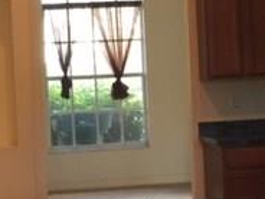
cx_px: 131
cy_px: 81
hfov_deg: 19.4
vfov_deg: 14.6
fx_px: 773
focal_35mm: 101
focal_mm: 4.15
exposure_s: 1/15
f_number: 2.2
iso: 64
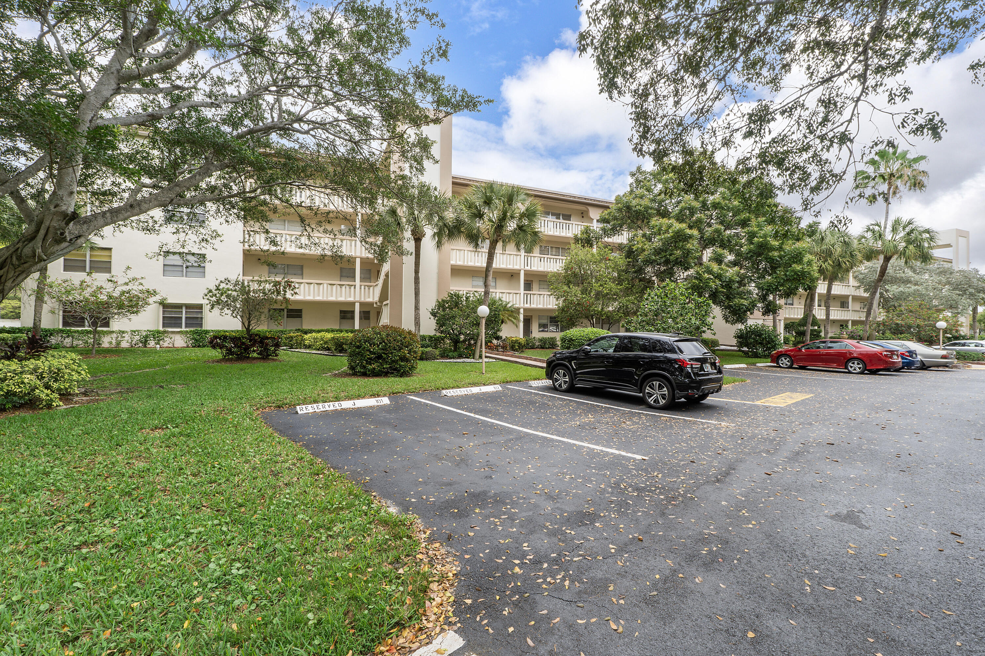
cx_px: 492
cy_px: 328
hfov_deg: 100.4
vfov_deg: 77.3
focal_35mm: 15
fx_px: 410
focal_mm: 10
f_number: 11
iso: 100
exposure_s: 1/40
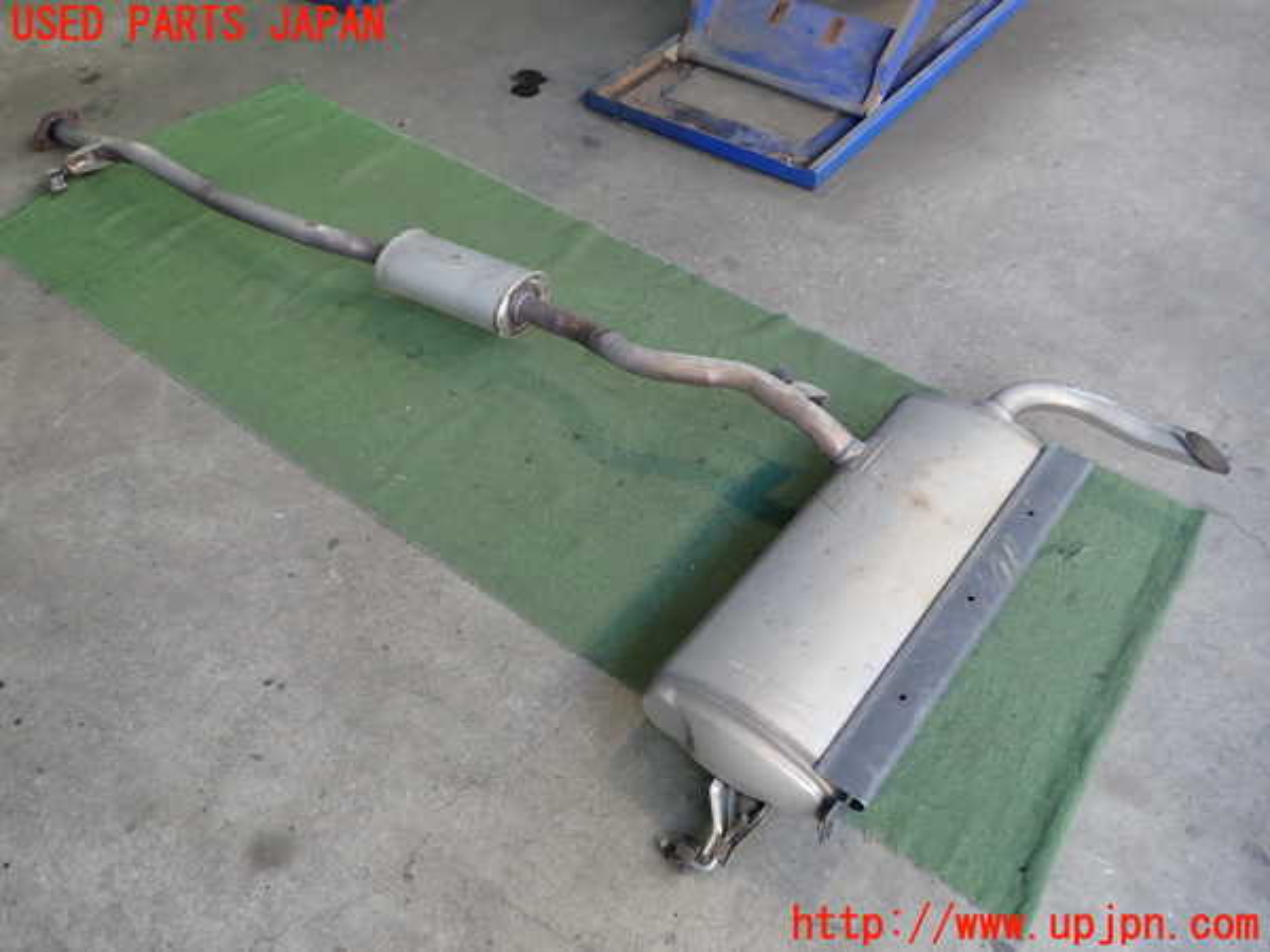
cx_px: 635
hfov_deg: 60.0
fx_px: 1101
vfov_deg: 46.8
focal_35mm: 30
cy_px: 476
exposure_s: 1/80
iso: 200
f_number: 2.3
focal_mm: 5.4
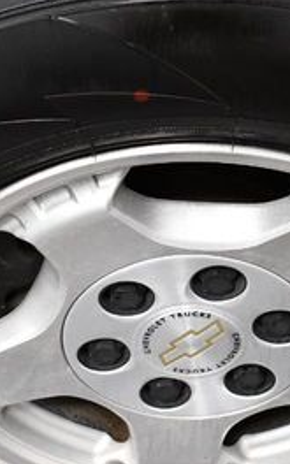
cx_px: 190
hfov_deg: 13.2
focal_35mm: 99
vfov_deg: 21.0
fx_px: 1252
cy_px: 257
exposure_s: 1/125
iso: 1600
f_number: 3.8
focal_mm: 20
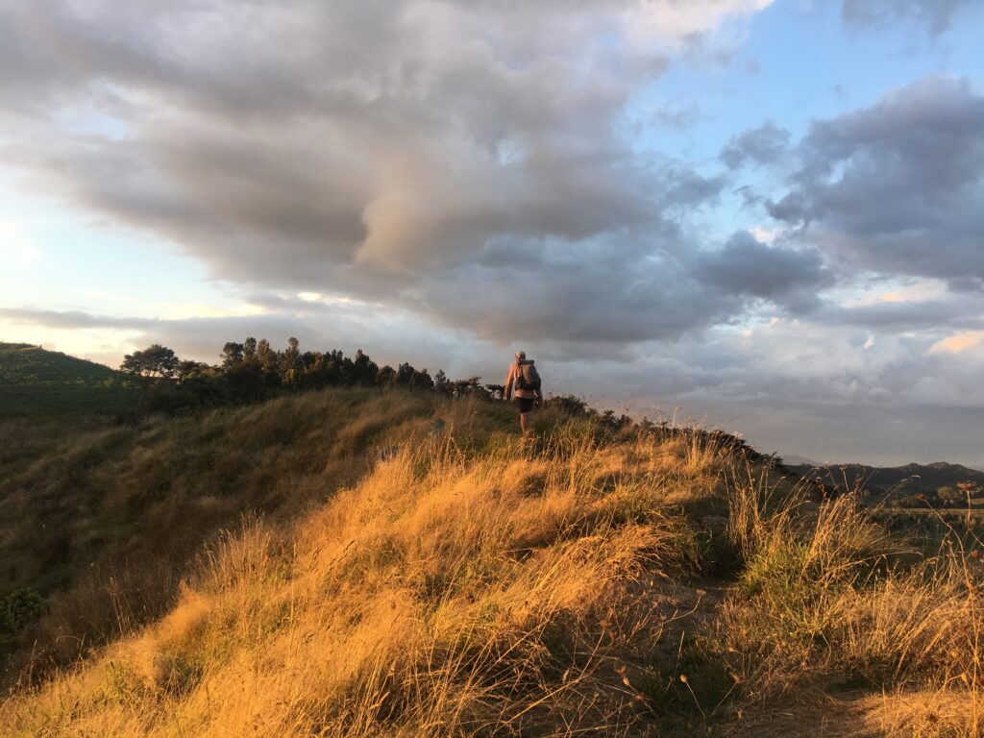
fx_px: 824
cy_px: 369
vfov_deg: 48.2
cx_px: 492
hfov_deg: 61.7
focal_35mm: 29
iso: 25
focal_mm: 4.15
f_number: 2.2
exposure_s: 1/140
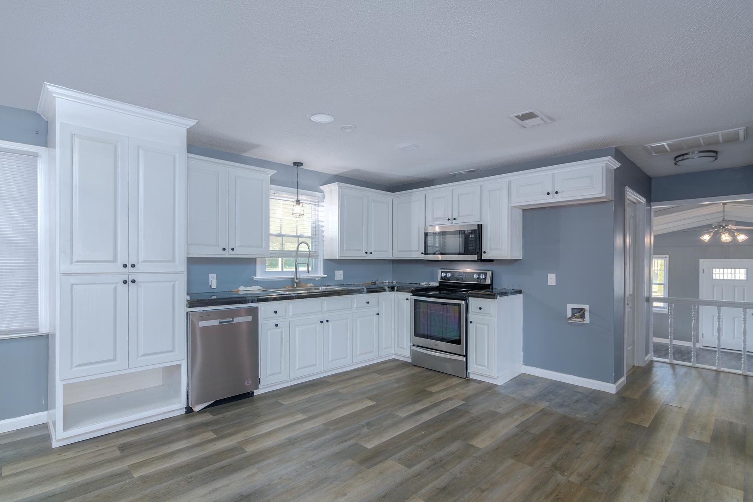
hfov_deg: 96.7
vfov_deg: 73.8
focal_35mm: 16
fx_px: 335
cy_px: 251
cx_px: 376
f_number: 7.1
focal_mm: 11
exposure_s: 1/125
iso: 320
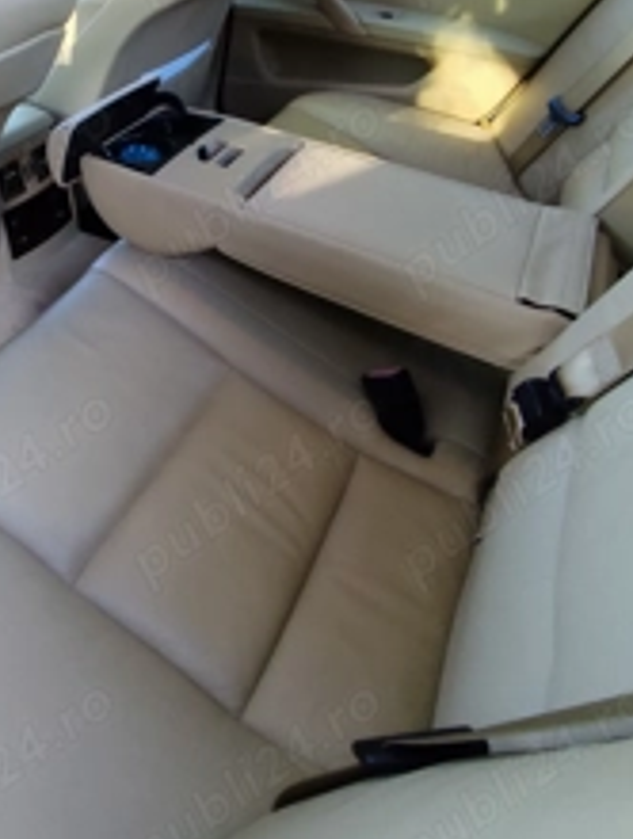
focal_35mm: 29
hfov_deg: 45.8
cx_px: 122
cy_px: 257
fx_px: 704
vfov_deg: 59.6
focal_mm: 1.65
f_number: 2.2
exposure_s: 1/100
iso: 64
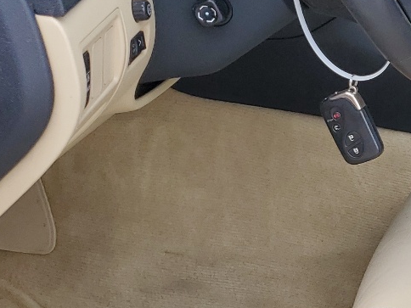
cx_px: 565
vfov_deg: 17.2
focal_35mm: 86
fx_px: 1021
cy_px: 131
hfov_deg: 20.4
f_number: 1.5
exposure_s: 1/625
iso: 50
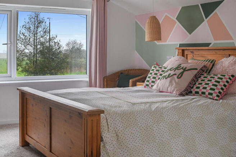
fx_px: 327
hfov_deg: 39.6
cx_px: 118
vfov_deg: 26.9
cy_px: 78
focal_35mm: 50
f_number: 13
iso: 400
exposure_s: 2
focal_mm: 50
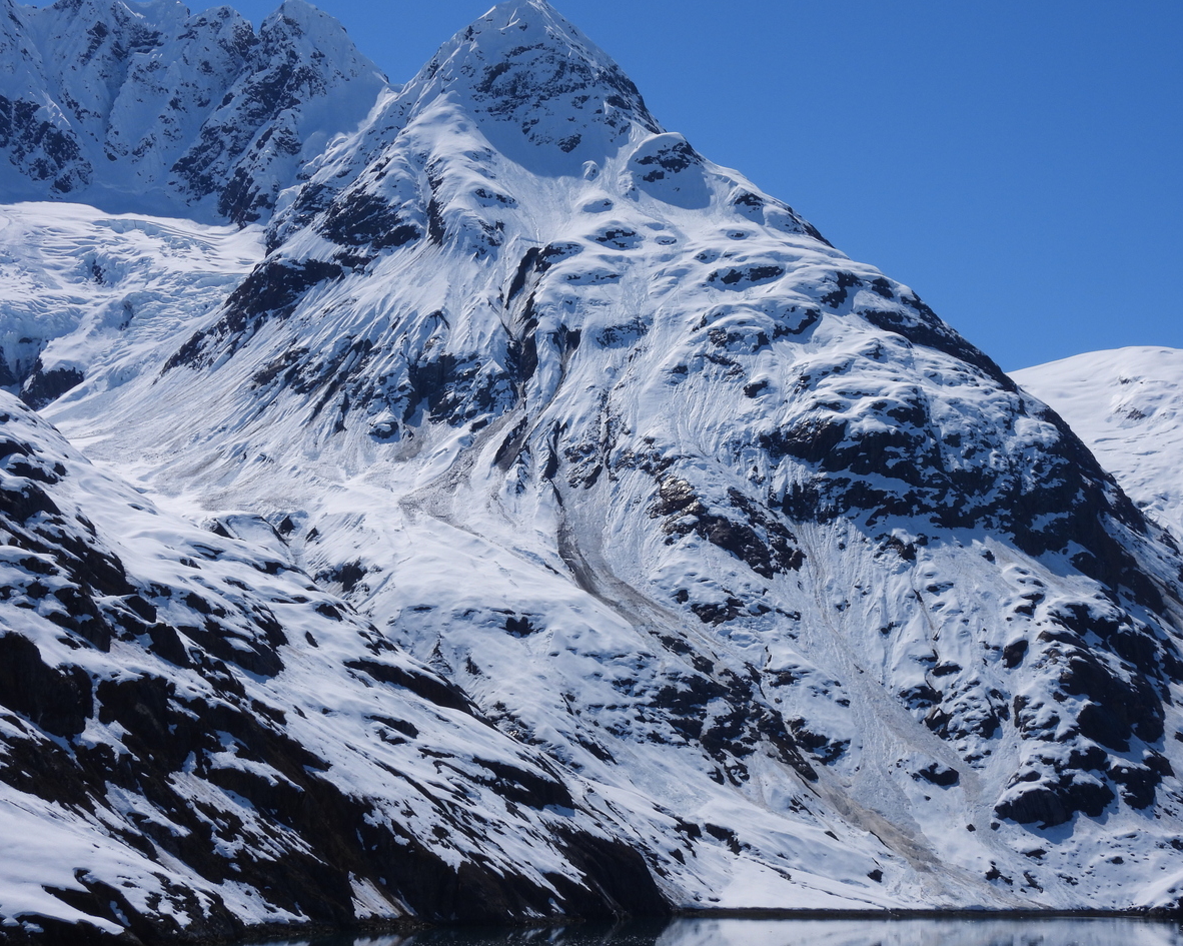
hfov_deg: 25.7
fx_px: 2590
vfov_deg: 20.7
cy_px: 466
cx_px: 627
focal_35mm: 74
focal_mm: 12.5
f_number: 5.6
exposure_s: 1/2000
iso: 100
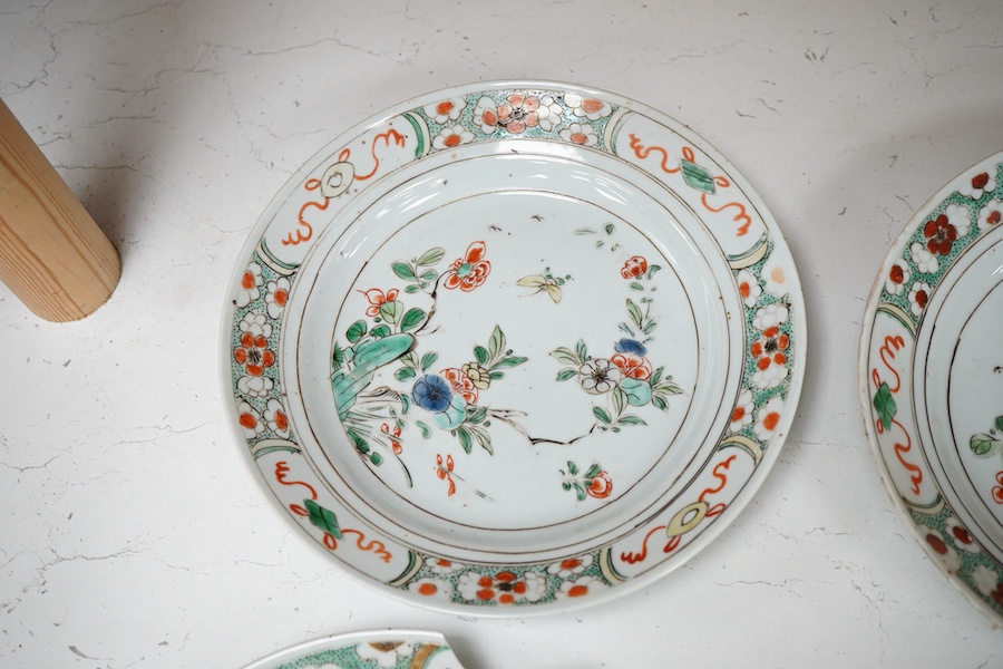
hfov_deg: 43.6
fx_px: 1254
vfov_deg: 29.9
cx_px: 502
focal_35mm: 45
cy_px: 334
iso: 1250
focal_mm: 30
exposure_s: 1/125
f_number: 7.1
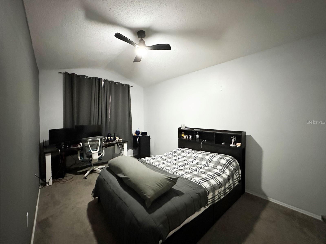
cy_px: 122
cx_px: 163
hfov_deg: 102.1
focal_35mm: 14
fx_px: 132
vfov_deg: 85.7
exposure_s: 1/40
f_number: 2.2
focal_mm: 2.22
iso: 1250
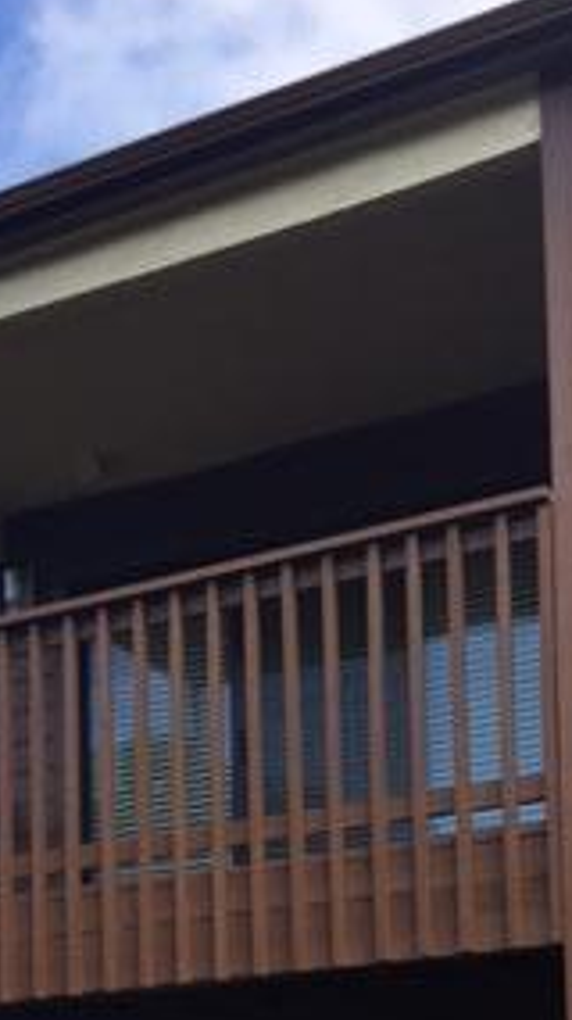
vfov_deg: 27.4
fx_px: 1917
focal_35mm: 71
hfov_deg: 16.7
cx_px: 25
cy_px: 1102
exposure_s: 1/920
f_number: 2.2
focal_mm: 4.15
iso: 32
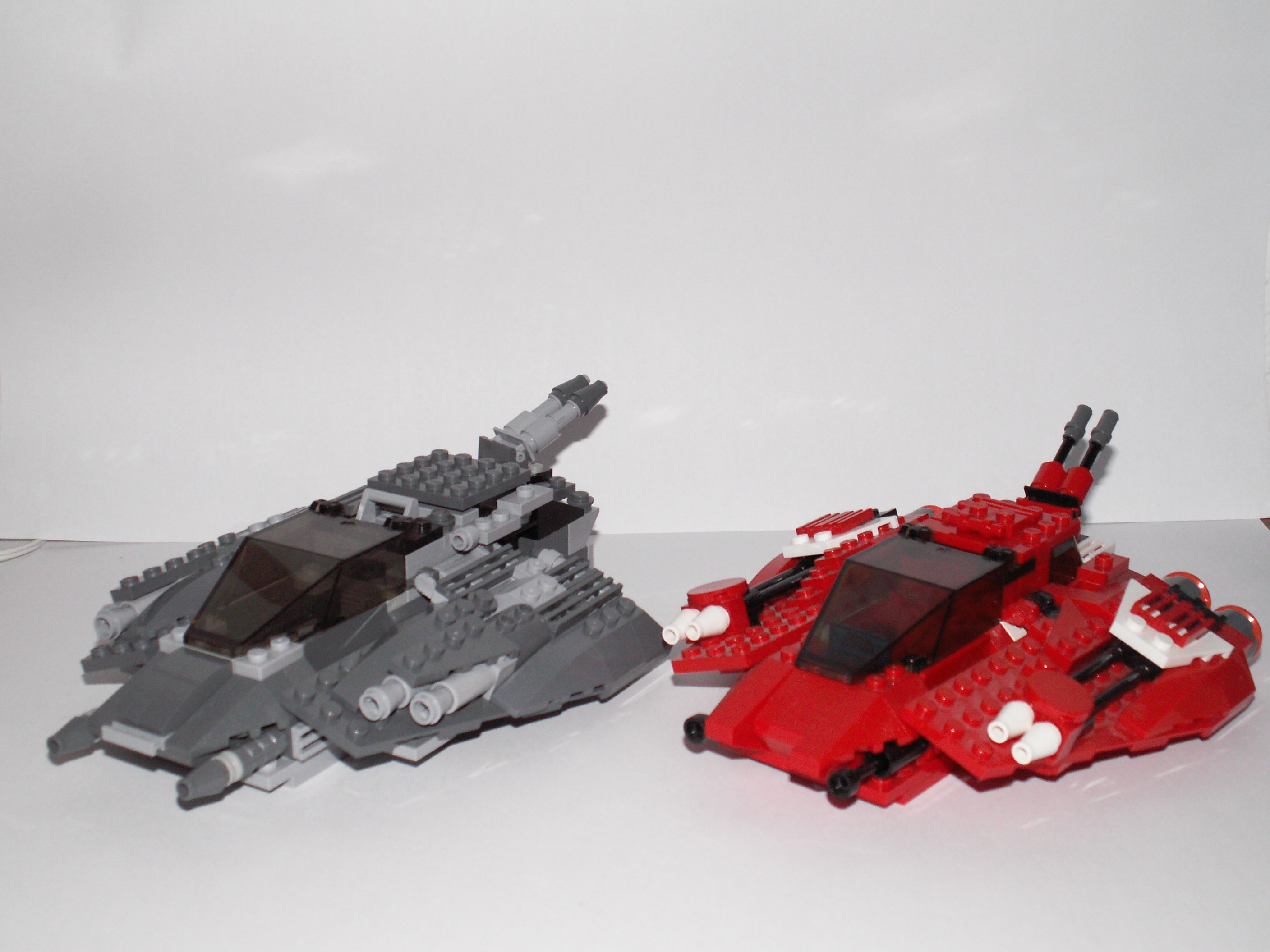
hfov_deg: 38.9
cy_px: 476
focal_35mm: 49
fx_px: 1798
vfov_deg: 29.7
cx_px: 635
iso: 160
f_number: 3.2
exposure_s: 1/40
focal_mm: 8.17
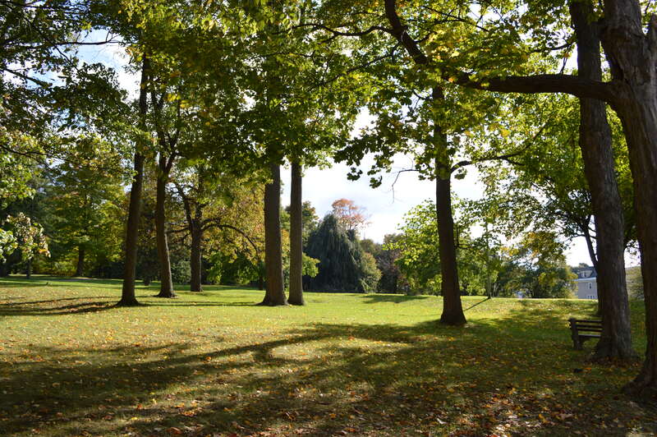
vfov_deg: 47.9
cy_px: 218
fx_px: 492
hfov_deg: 67.4
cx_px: 328
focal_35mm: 27
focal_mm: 18
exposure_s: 1/160
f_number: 6.3
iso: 100
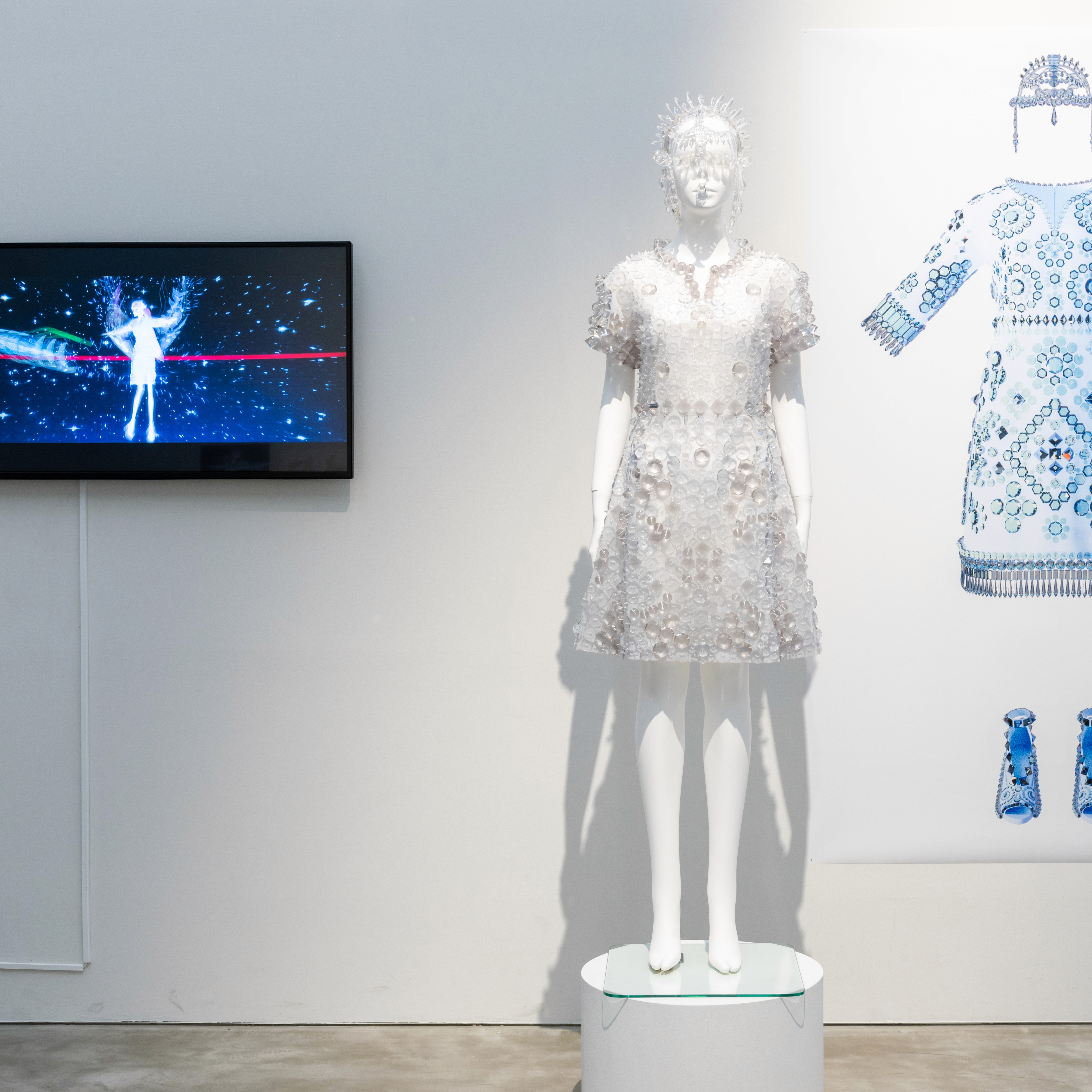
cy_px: 544
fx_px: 1749
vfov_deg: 34.7
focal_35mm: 49
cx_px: 696
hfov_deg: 34.5
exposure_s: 1/4
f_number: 11
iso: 200
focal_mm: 38
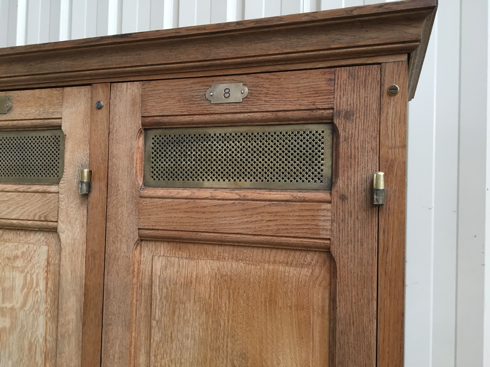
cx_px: 245
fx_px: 411
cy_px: 184
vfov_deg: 48.2
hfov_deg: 61.7
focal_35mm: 29
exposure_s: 1/33
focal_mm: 4.15
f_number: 2.2
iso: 125
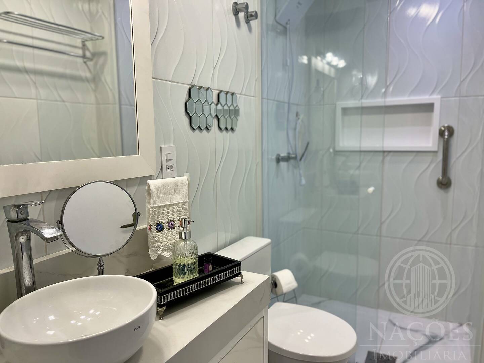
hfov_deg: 67.3
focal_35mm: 26
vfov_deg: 53.1
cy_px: 182
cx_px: 242
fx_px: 364
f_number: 1.6
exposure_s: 1/120
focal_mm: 5.1
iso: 80
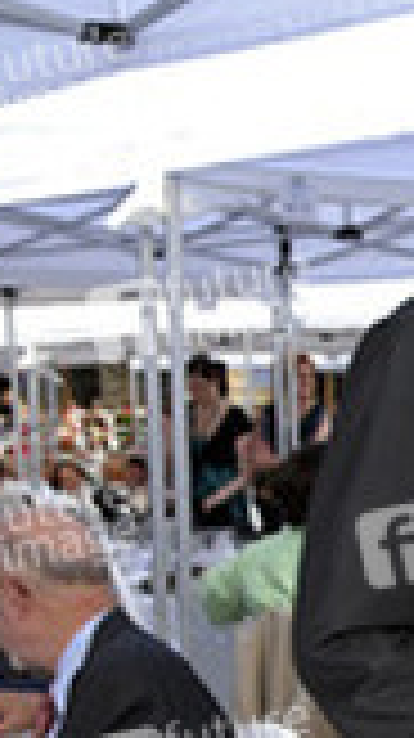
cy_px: 648
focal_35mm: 112
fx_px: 2190
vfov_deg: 18.8
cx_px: 976
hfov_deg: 9.6
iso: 640
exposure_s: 1/250
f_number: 6.3
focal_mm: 26
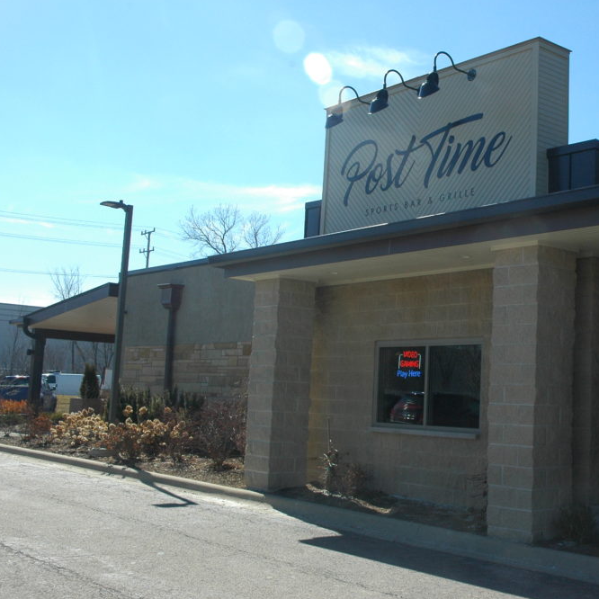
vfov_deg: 36.1
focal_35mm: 47
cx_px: 424
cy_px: 295
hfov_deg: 35.5
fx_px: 920
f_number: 11
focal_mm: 24
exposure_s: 1/320
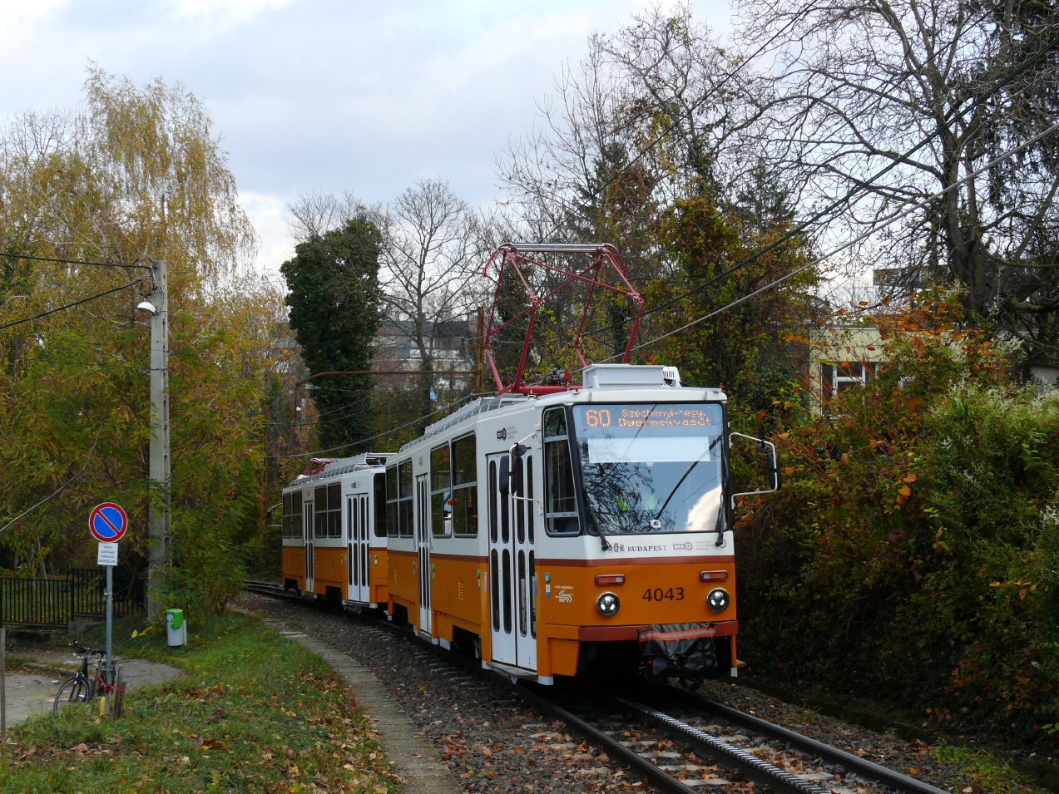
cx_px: 528
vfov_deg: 29.7
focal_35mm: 49
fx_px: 1499
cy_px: 395
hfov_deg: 38.9
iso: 100
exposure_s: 1/200
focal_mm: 10.2
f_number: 5
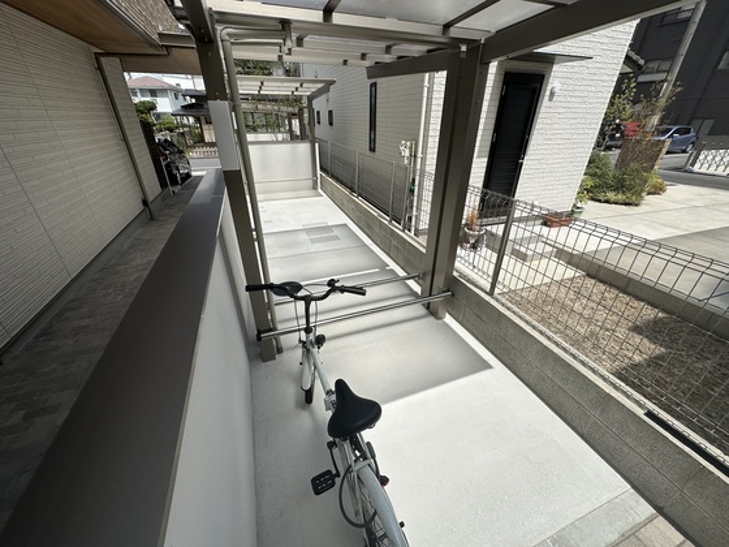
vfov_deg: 85.7
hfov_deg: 102.1
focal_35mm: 14
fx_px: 295
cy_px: 274
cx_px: 364
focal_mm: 2.22
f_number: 2.2
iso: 50
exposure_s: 1/4000
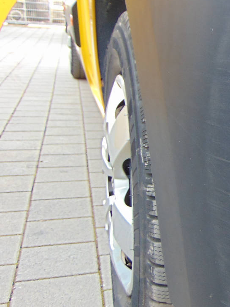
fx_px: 487
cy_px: 163
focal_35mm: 55
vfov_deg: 34.9
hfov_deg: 23.8
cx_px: 287
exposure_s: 1/160
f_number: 3
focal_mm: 4.5
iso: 80
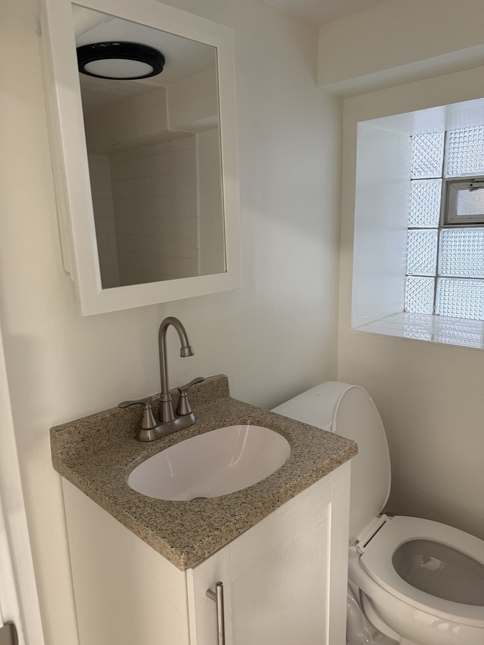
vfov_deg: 71.6
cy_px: 322
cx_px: 242
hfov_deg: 56.8
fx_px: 447
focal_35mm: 24
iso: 250
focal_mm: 6.76
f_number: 1.78
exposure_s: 1/60
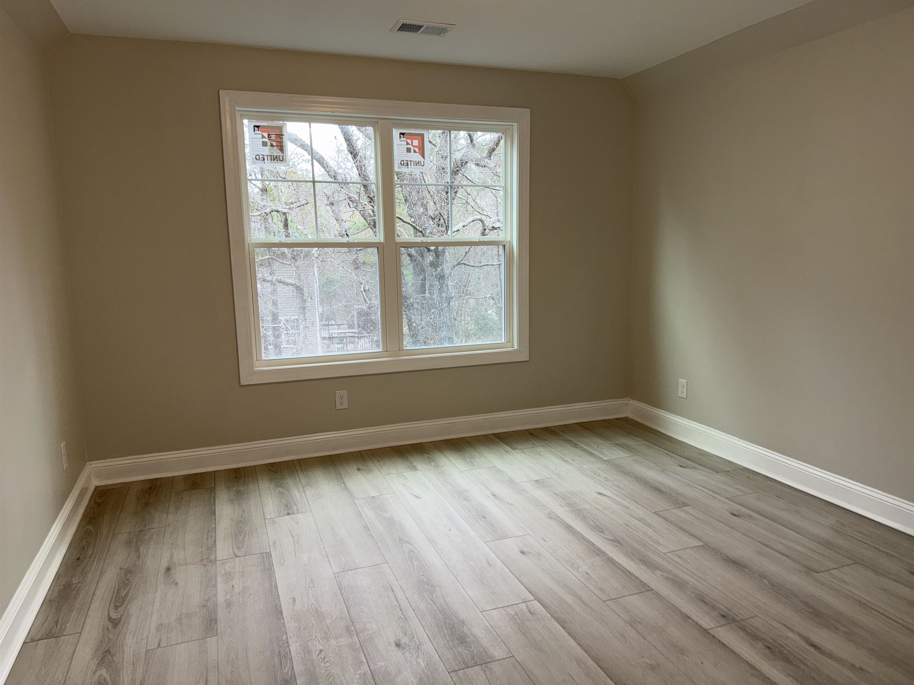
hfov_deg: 71.6
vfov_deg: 56.8
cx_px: 457
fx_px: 634
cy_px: 342
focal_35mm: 24
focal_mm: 6.76
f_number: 1.78
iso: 50
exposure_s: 1/54
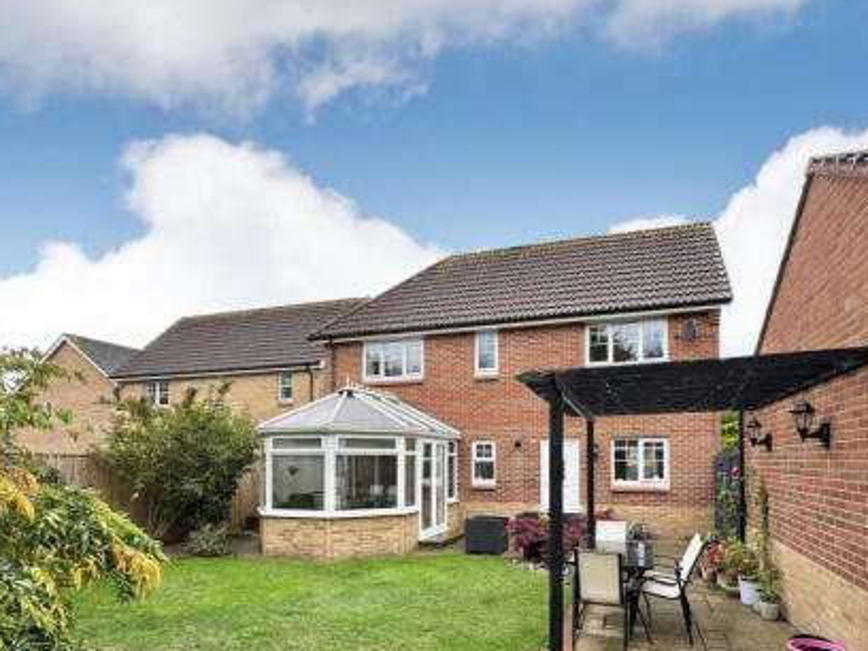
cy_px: 456
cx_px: 478
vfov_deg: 63.5
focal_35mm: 20
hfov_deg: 81.5
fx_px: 502
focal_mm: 2.22
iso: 40
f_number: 2.2
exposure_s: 1/160
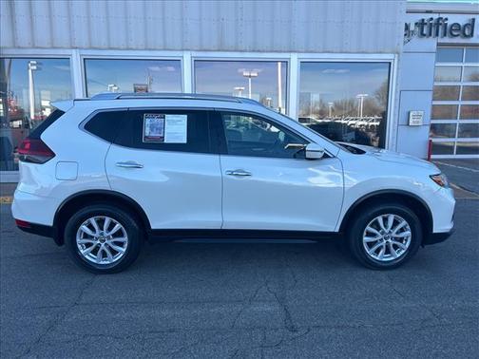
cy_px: 180
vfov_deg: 53.1
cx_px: 240
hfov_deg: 67.3
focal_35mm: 26
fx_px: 360
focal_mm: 5.7
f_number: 1.5
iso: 50
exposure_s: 1/1029
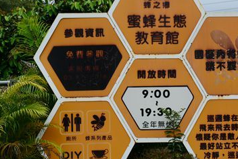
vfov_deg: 21.3
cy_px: 76
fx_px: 423
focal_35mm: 64
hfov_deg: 31.3
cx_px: 146
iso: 100
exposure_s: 1/100
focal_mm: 30
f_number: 5.6
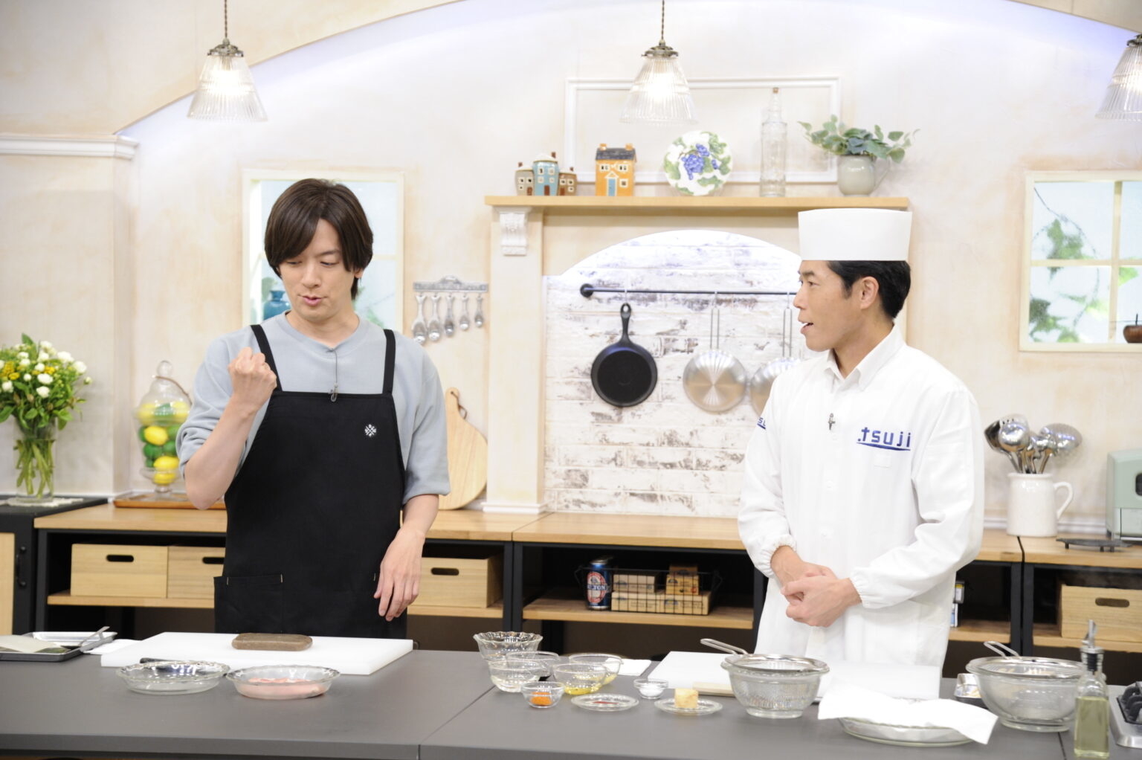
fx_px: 2092
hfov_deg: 30.5
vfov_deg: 20.6
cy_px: 380
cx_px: 571
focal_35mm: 66
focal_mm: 66
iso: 1600
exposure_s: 1/125
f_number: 5
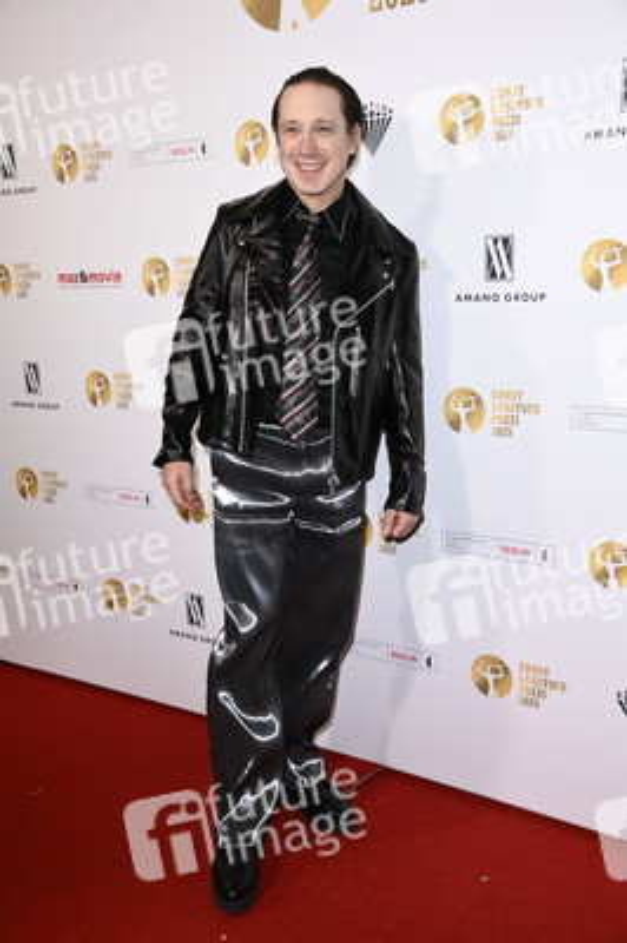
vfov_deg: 46.4
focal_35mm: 42
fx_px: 1099
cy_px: 472
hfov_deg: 31.8
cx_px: 314
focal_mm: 42
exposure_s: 1/250
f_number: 5.6
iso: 2000
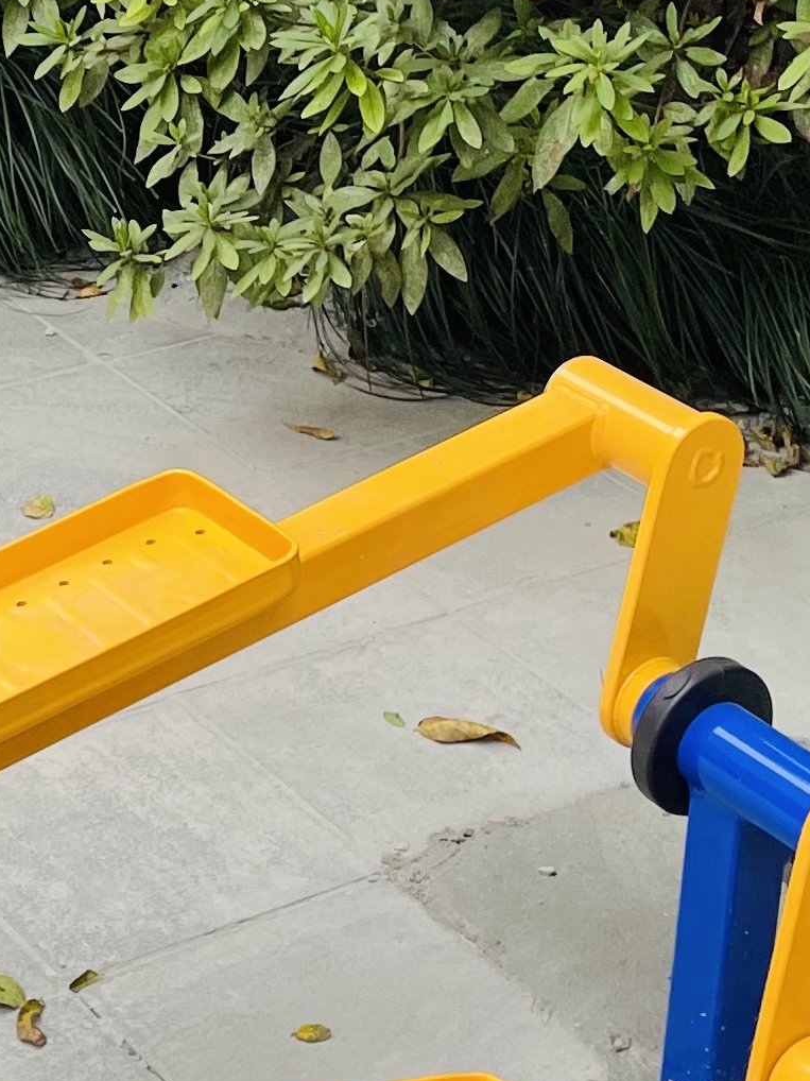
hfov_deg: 14.1
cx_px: -48
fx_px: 3215
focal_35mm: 103
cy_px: 178
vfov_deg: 18.9
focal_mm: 4.2
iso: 64
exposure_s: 1/121
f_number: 1.6
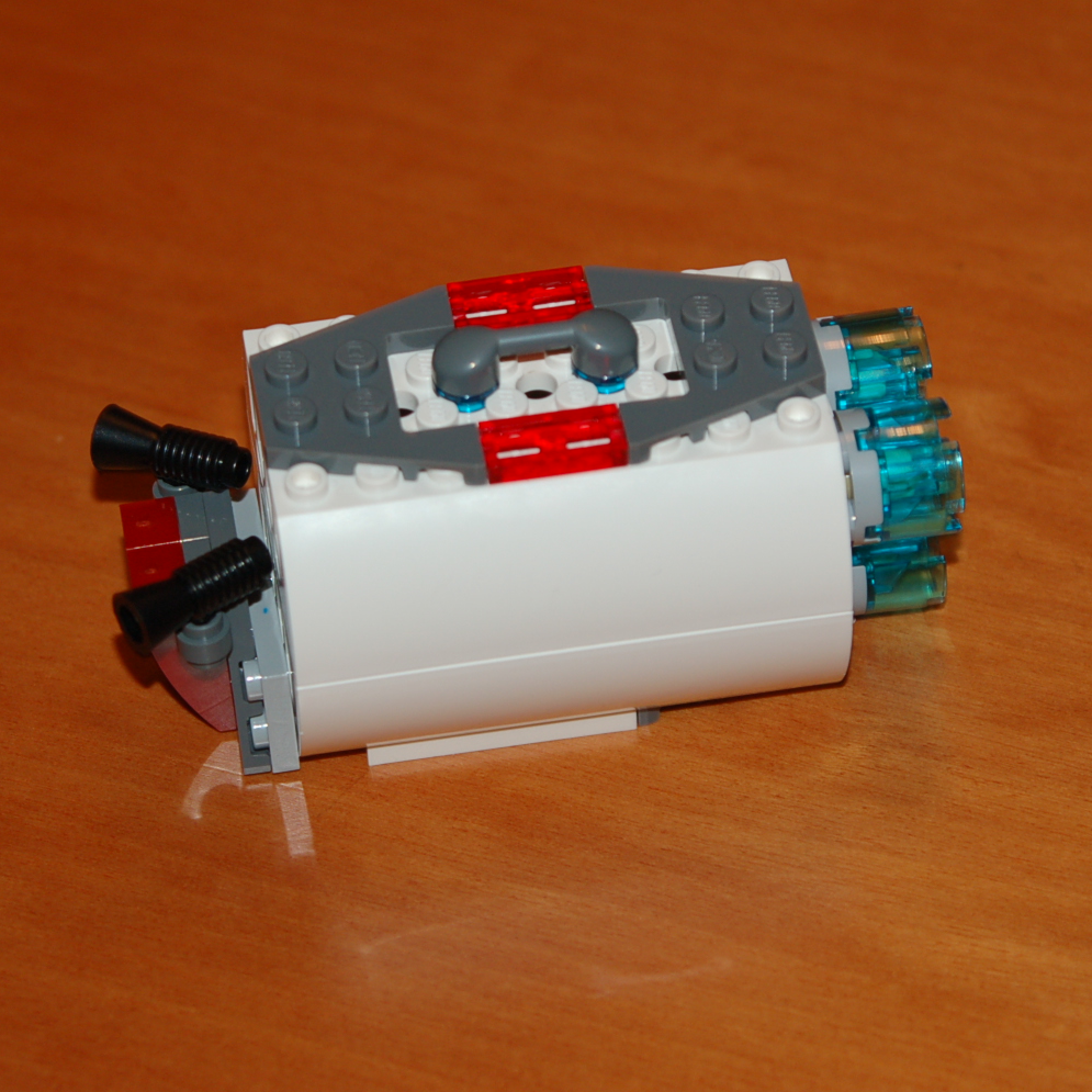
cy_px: 544
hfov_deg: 10.7
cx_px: 491
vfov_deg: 10.7
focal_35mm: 164
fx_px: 5840
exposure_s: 1/60
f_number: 5.3
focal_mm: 85
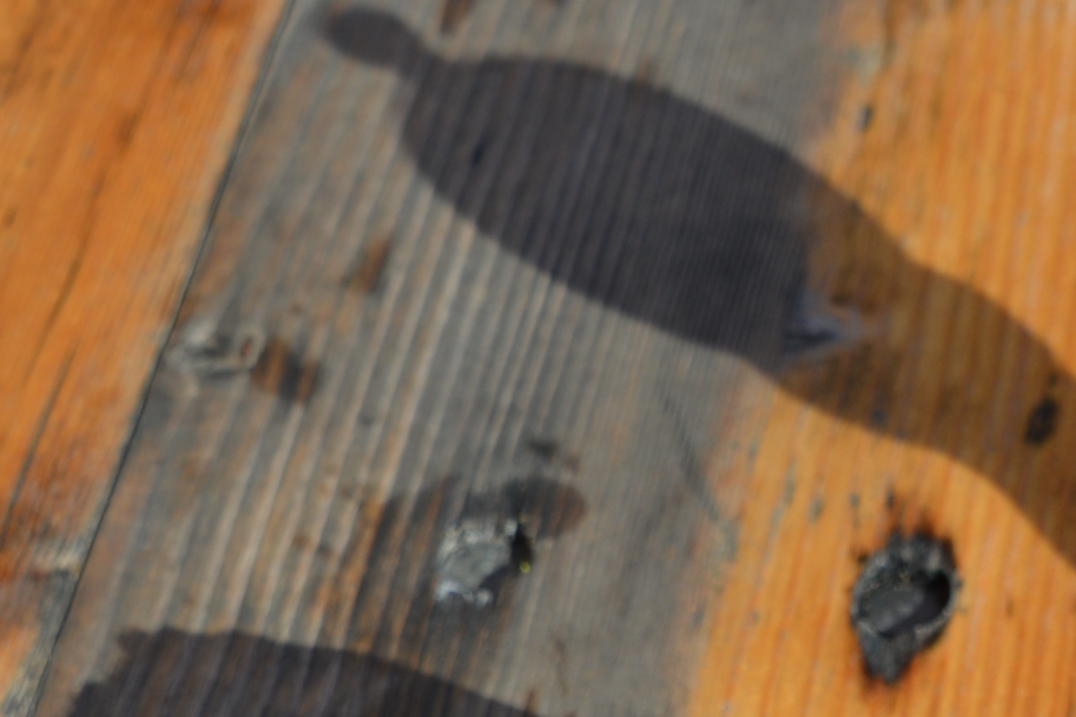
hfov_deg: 11.5
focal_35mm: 178
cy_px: 1234
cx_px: 747
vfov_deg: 7.5
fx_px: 5319
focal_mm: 48
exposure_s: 1/320
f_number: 9
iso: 200
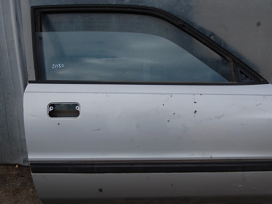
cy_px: 109
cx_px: 154
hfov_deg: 33.7
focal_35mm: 57
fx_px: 448
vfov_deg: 25.6
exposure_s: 1/250
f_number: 8
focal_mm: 32
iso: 200
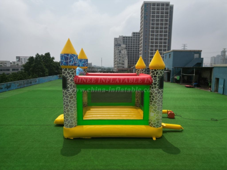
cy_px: 85
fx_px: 157
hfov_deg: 71.6
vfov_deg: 56.8
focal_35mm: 24
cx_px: 114
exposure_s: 1/6400
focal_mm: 6.72
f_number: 1.7
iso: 130
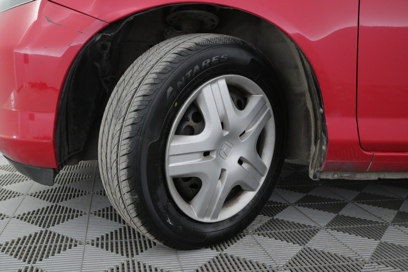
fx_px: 416
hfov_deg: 52.2
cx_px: 204
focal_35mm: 37
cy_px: 136
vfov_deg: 36.2
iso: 2500
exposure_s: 1/100
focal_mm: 24.5
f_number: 5
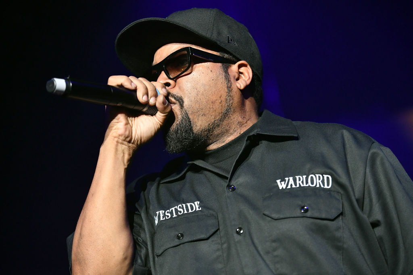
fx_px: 1377
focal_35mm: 120
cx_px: 206
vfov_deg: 11.4
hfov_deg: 17.1
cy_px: 138
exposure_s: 1/1250
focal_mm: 120
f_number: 4
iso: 4000
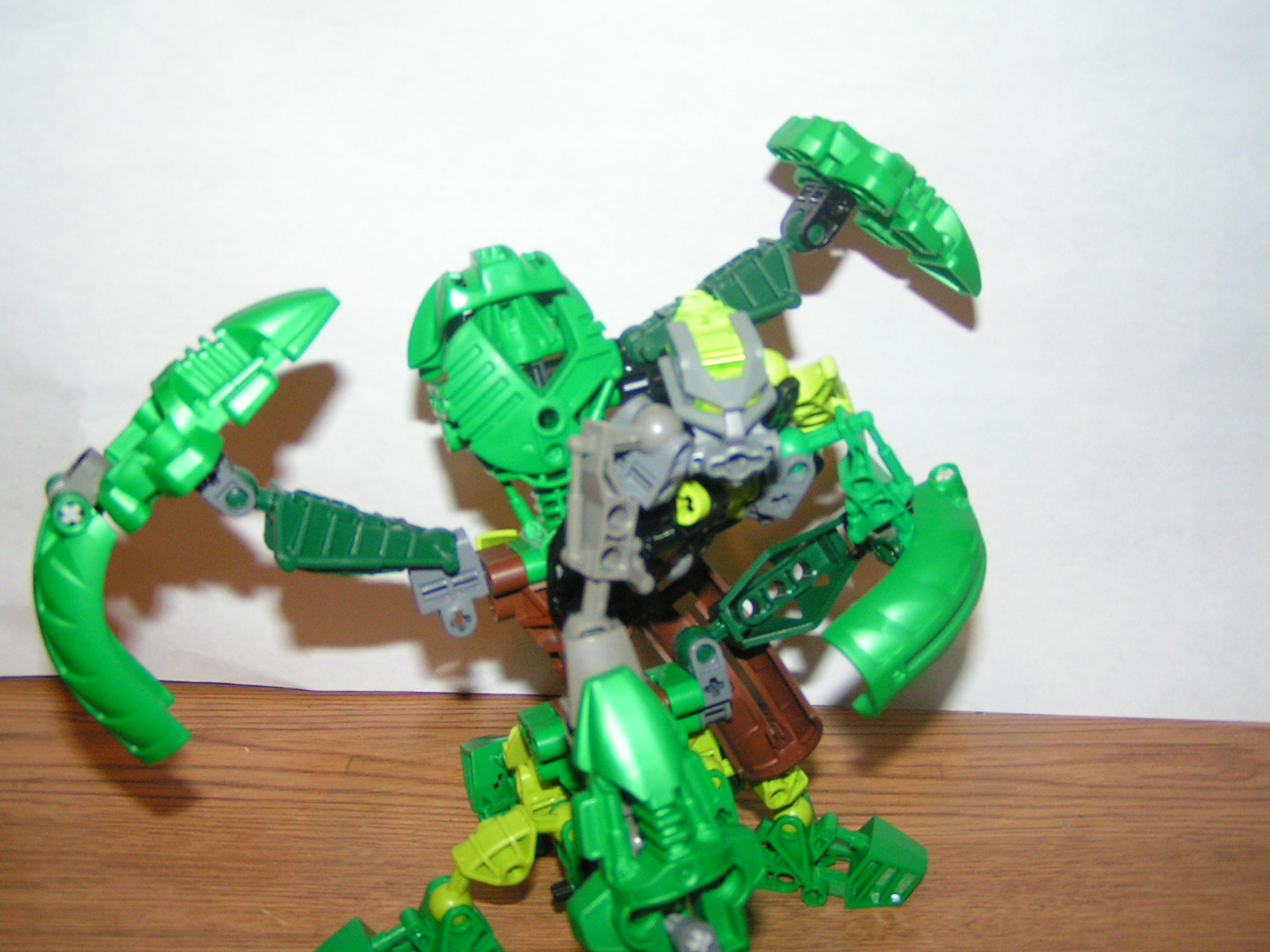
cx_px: 635
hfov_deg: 49.0
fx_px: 1394
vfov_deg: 37.7
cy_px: 476
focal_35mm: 38
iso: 200
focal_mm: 5.8
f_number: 2.8
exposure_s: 1/40
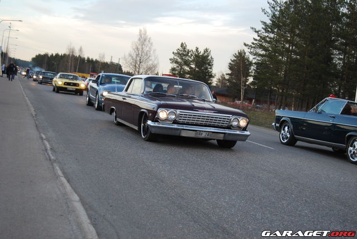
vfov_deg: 25.8
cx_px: 178
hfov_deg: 37.8
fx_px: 521
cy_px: 120
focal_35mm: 52
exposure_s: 1/80
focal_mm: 35
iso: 200
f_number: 4.8
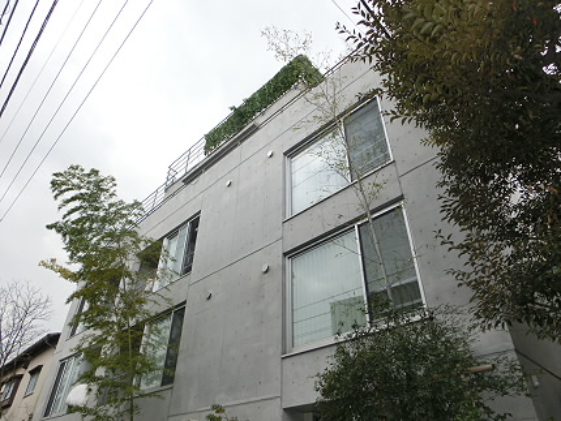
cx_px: 280
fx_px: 389
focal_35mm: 24
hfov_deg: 71.6
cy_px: 210
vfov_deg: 56.9
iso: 80
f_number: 3
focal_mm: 4.24
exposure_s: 1/200
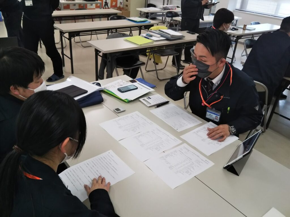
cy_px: 108
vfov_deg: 46.8
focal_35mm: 30
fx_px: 251
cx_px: 145
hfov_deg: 60.0
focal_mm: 4
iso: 50
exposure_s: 1/60
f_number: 2.2
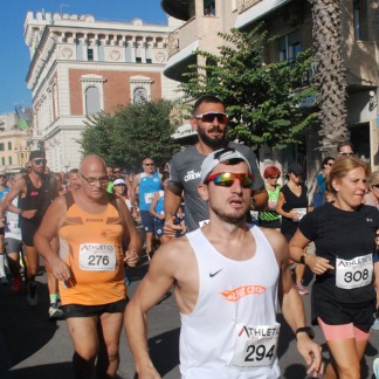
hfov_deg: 32.1
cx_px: 287
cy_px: 219
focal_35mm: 52
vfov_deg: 32.7
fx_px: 644
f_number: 9
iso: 1000
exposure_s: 1/2000
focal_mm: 22
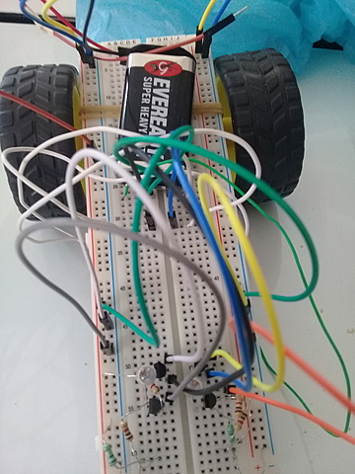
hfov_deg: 45.4
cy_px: 237
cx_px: 178
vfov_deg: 58.4
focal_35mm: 31
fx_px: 424
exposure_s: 1/40
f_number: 2.2
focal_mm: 3.3
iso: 160
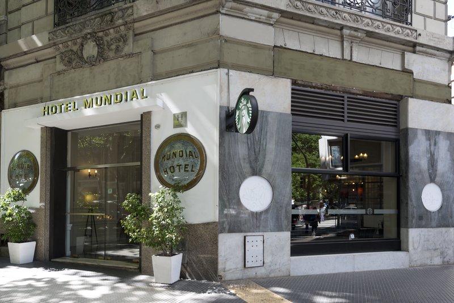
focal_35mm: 19
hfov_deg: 86.9
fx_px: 240
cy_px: 152
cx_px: 227
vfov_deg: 64.6
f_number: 8
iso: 200
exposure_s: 1/60
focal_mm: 19
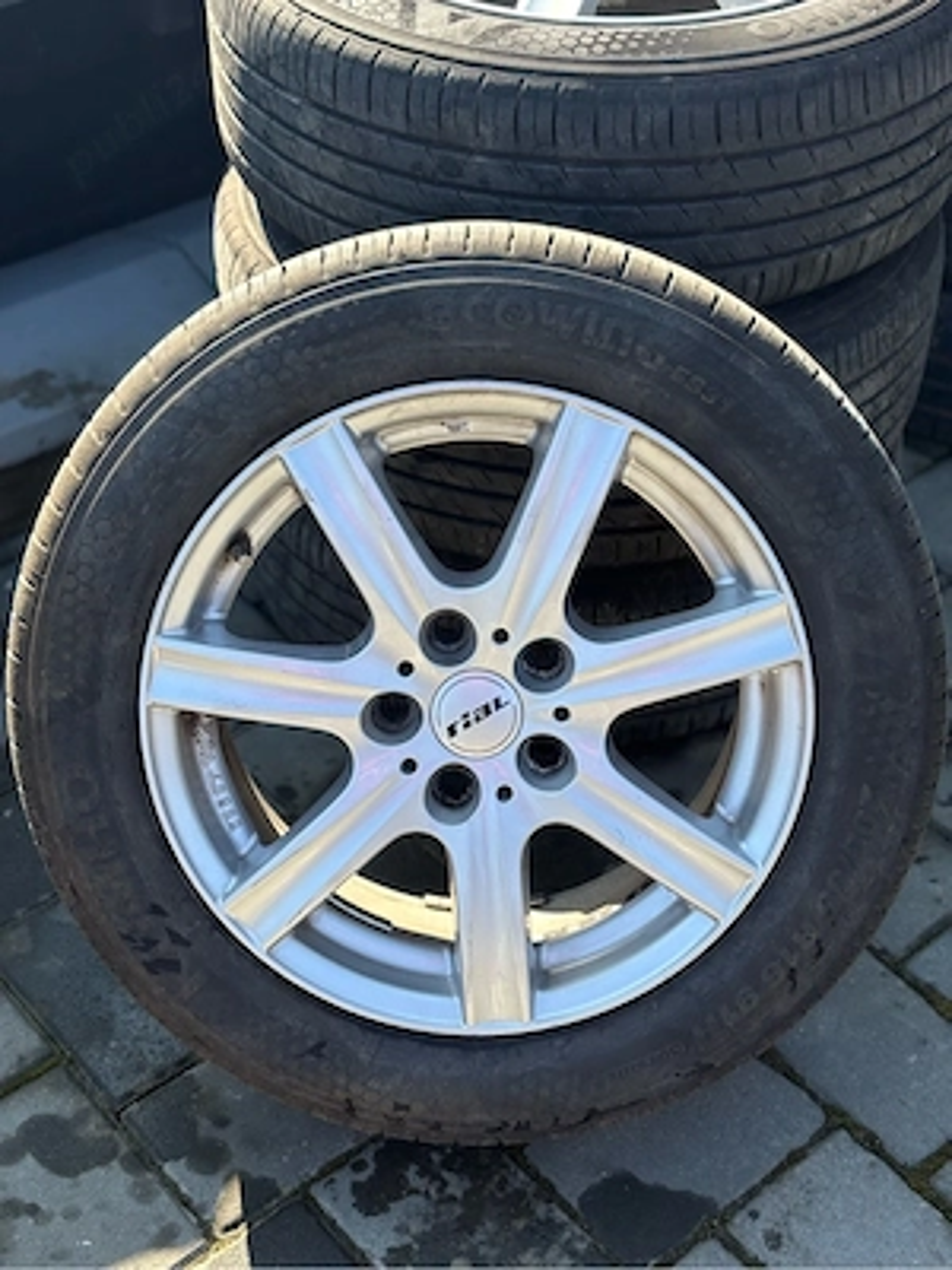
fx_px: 1907
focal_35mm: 52
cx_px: 476
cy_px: 635
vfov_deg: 36.8
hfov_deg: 28.0
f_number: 1.6
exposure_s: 1/820
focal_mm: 5.96
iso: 40
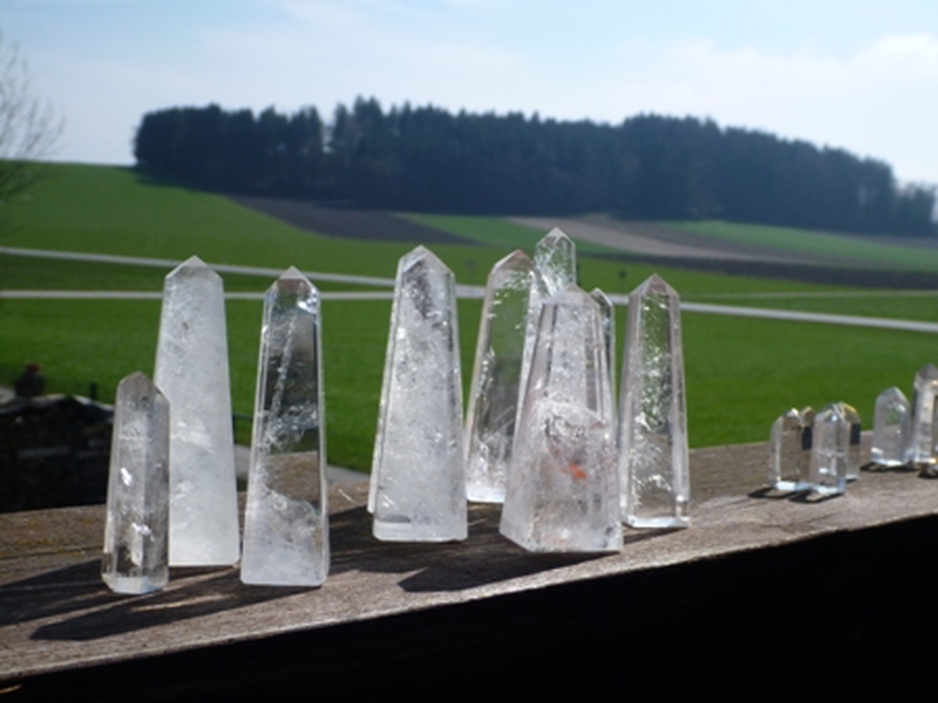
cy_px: 352
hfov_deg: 34.9
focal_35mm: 55
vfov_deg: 26.6
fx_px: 1490
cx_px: 469
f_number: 4.9
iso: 100
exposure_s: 1/640
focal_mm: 9.8
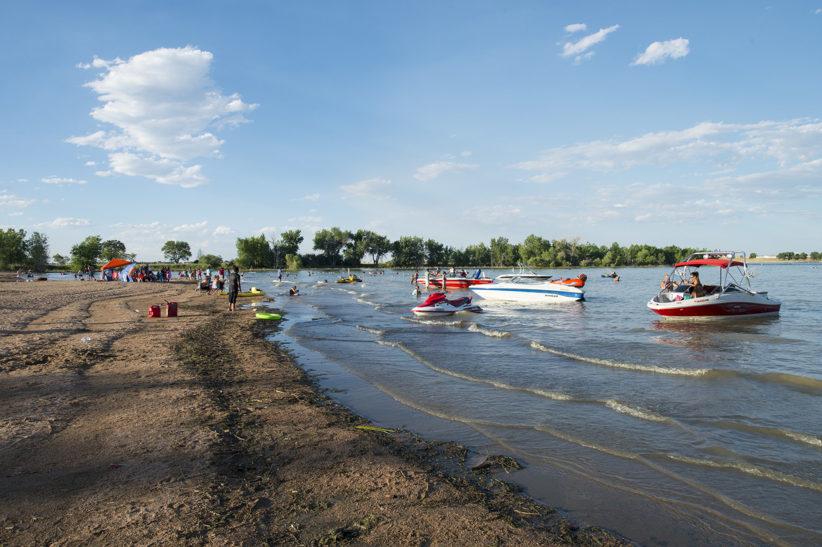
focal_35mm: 25
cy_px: 268
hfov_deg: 71.5
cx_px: 407
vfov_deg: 51.3
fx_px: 571
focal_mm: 24
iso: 250
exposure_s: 1/200
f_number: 10
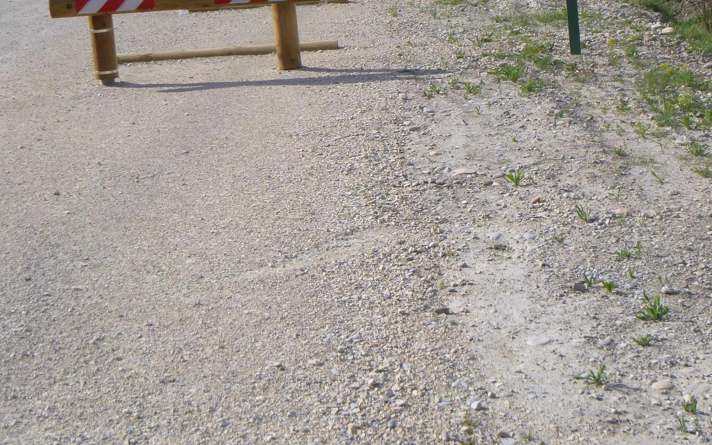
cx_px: 361
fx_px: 1494
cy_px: 81
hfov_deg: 26.8
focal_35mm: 77
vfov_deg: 16.8
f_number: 4.6
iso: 100
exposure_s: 1/500
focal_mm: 7.3
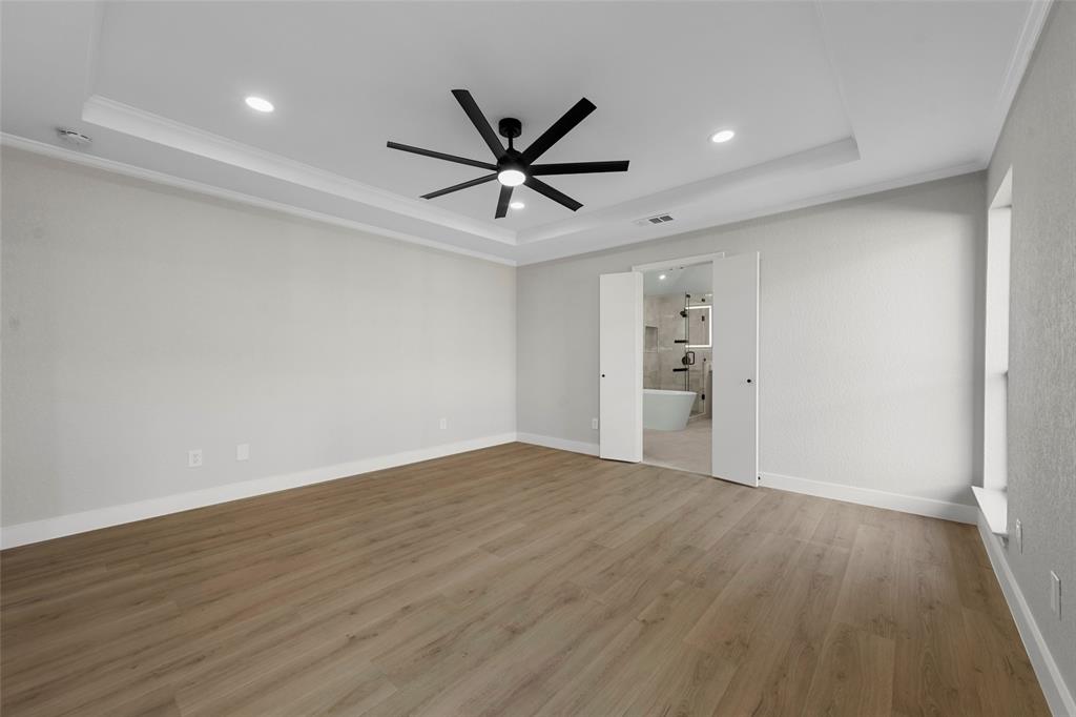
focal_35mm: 14
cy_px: 358
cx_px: 538
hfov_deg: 104.3
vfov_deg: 81.2
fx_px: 418
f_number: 8
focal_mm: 14
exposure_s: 1/13
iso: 400
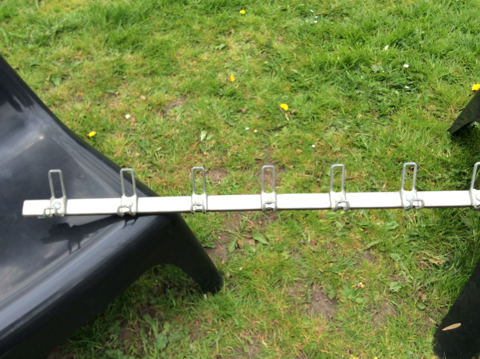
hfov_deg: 56.9
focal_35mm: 32
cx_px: 240
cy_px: 180
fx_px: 443
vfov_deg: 44.1
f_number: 2.4
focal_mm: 3.3
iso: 32
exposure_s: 1/369
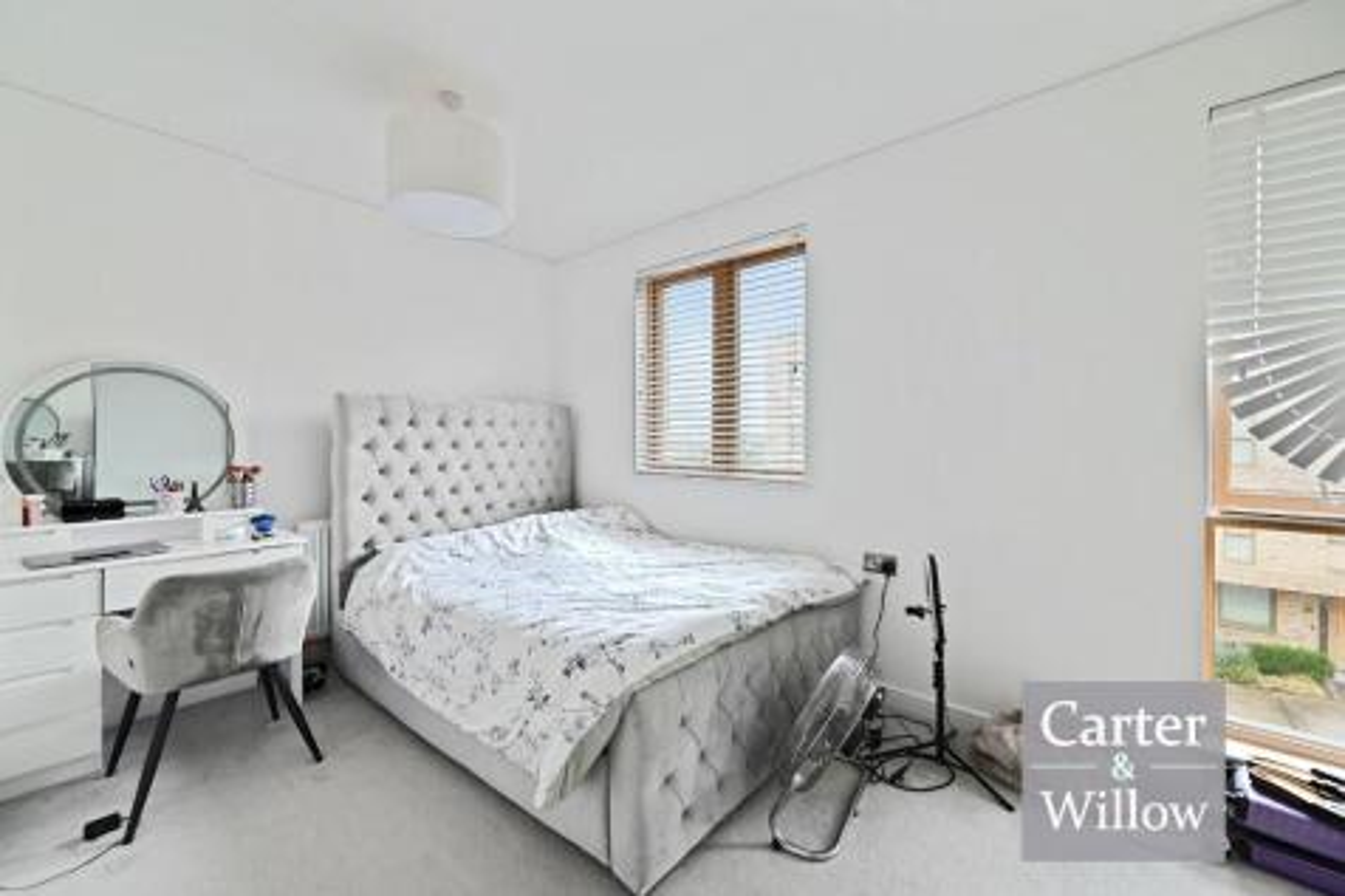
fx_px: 523
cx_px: 672
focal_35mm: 14
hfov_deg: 104.3
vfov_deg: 81.2
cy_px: 448
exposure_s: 1/13
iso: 1100
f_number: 7.1
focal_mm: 14
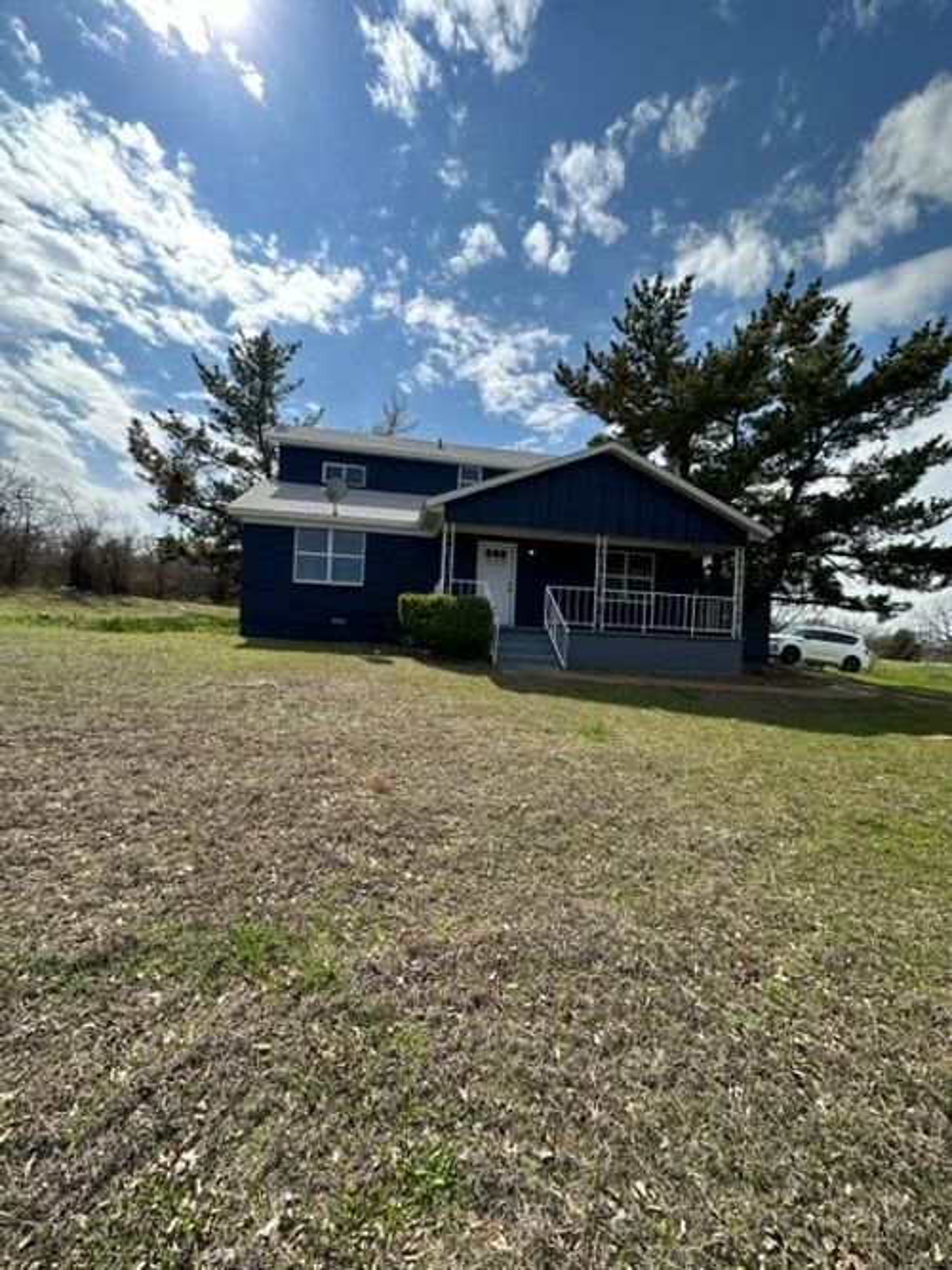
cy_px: 635
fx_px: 514
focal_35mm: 14
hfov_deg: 85.7
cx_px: 476
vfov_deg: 102.1
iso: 50
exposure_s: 1/1984
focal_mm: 2.22
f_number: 2.2
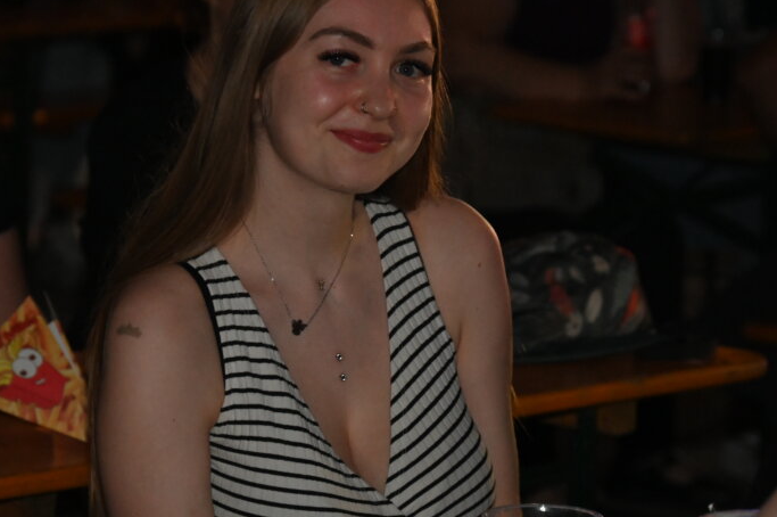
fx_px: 3881
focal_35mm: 180
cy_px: 294
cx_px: 287
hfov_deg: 11.4
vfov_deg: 7.6
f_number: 6.3
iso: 6400
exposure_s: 1/125
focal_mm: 120
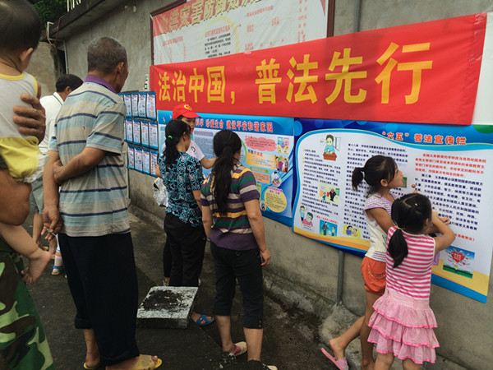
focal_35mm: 30
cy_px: 185
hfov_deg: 60.0
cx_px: 246
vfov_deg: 46.8
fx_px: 427
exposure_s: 1/234
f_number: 2.2
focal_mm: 4.12
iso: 32
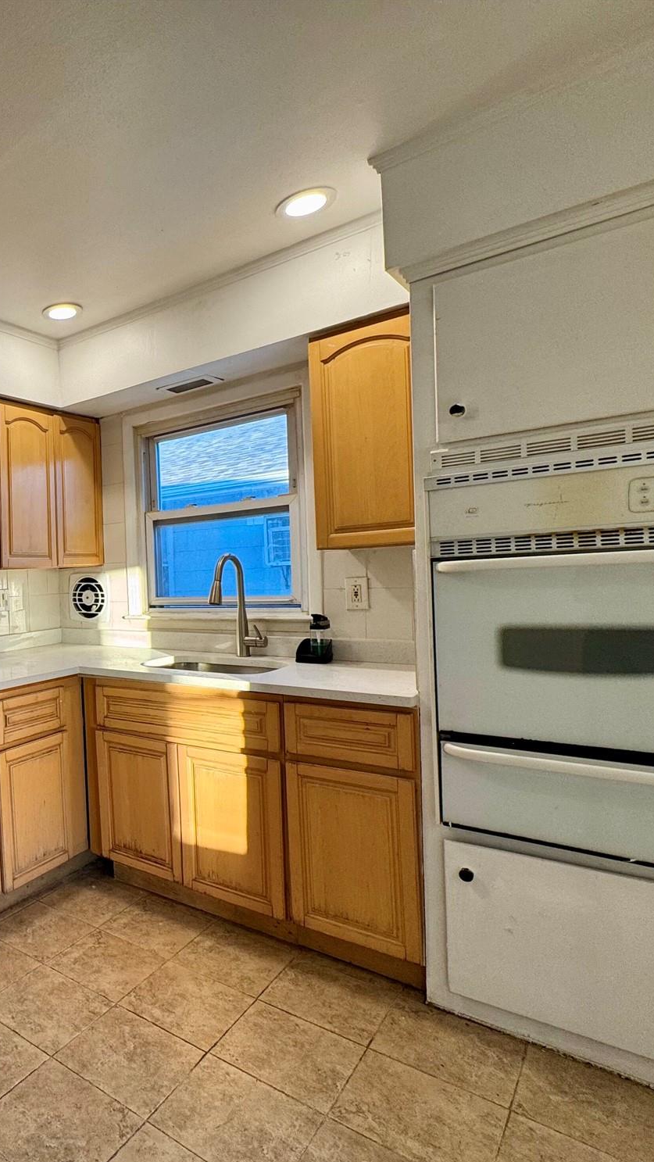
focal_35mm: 21
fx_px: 647
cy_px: 599
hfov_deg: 44.8
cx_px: -11
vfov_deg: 83.8
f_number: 2.2
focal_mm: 2.22
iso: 100
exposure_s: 1/120
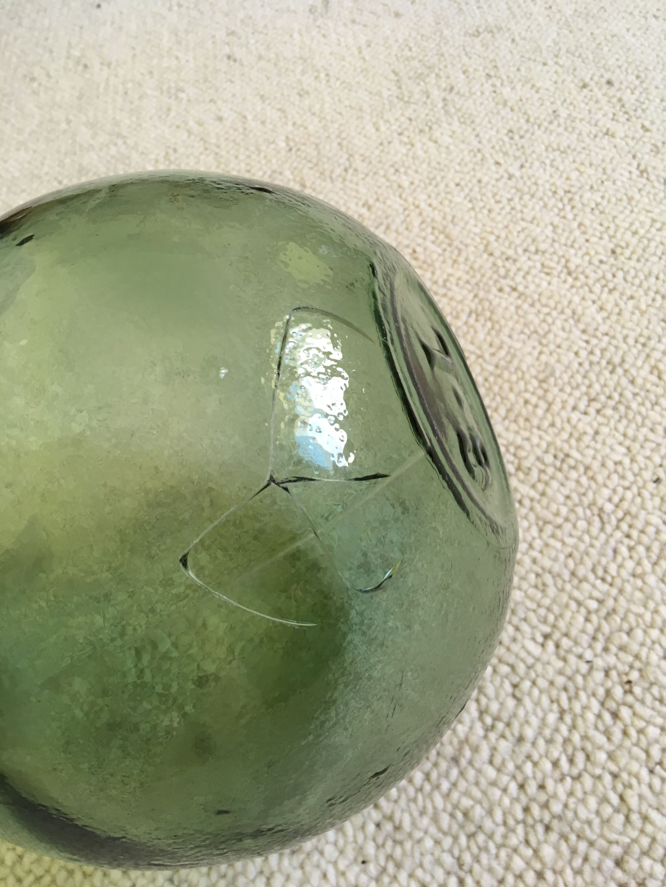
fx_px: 744
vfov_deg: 61.7
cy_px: 444
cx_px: 333
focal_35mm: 29
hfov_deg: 48.2
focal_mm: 4.15
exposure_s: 1/33
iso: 100
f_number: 2.2
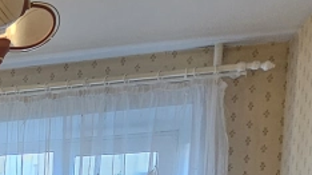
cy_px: 353
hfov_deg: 21.0
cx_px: -220
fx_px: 628
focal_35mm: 76
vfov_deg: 13.5
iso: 100
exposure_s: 1/71
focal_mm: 2.2
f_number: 2.2
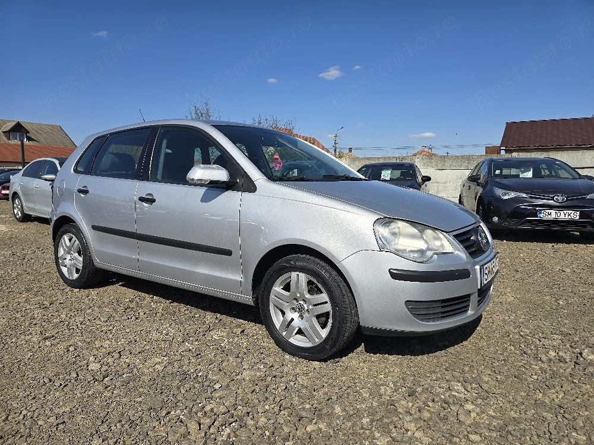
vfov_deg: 58.9
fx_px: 395
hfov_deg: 73.9
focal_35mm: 23
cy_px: 222
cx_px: 297
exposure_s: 1/1250
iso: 12
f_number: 1.7
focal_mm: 6.3
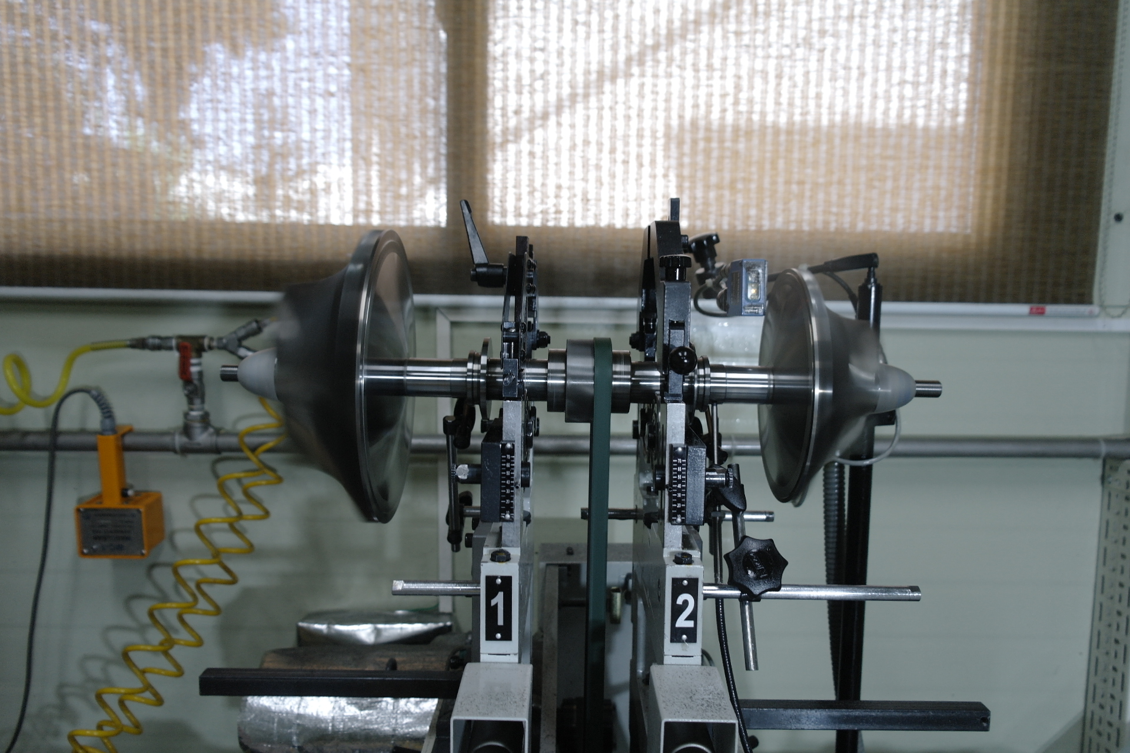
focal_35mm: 27
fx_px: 847
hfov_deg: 67.4
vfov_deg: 47.9
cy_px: 376
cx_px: 565
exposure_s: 1/40
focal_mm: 18
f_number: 3.5
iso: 250
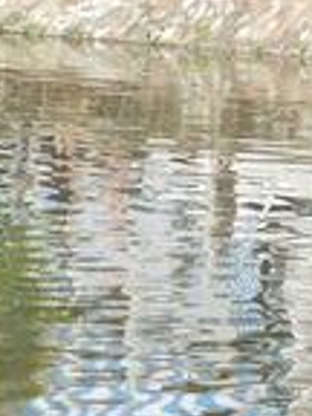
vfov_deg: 8.0
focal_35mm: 245
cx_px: -355
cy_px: 454
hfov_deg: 5.9
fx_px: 2944
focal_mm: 7.8
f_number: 4.3
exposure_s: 1/80
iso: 125
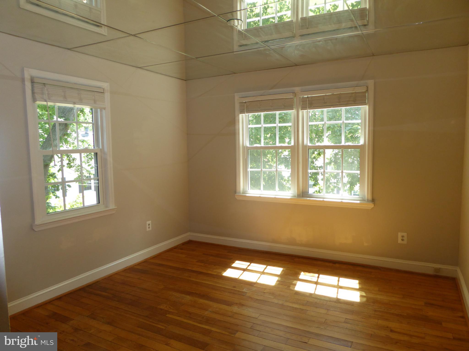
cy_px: 176
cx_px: 234
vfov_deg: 56.8
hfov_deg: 71.6
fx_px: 325
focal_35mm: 24
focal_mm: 4.3
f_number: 3.3
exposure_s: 1/60
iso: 160
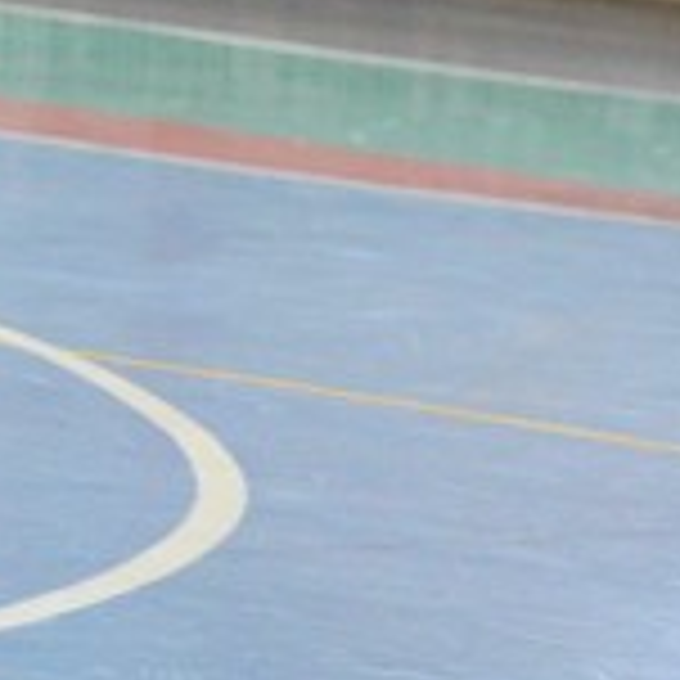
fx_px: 16357
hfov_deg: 2.4
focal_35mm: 736
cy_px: -385
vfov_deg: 2.4
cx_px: -734
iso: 6400
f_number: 4.5
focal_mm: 170
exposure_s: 1/500
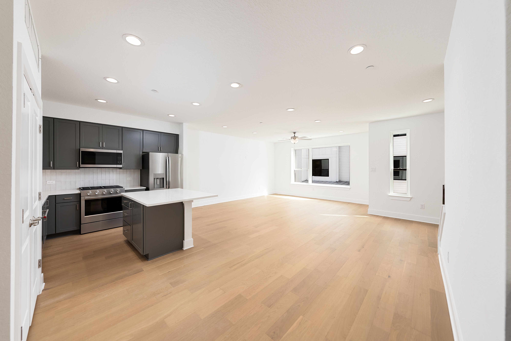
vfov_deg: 90.1
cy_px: 170
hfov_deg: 112.6
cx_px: 256
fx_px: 170
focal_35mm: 12
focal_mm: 12
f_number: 6.3
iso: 100
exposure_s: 1/200
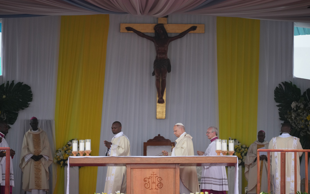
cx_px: 155
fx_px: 2982
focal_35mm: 353
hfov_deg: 6.0
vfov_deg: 3.7
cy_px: 103
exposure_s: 1/1600
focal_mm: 345
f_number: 5.6
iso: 1250
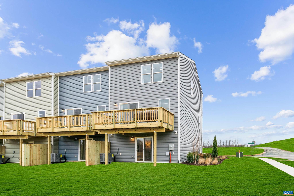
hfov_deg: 81.2
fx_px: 171
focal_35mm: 21
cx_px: 147
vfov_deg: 59.5
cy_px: 98
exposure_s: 1/125
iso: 160
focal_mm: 21
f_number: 8
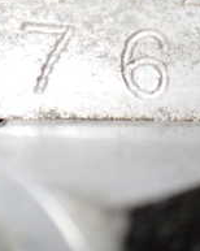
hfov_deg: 16.3
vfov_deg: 20.3
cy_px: -7
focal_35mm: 91
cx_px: 230
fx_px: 674
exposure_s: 1/125
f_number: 2.3
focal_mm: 5.4
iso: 320
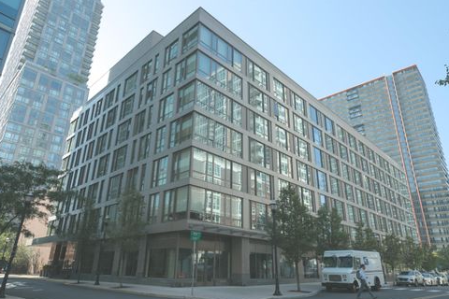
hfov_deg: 71.5
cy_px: 154
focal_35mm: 25
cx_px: 222
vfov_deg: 51.3
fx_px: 312
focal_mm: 24
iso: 250
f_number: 8
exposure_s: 1/100
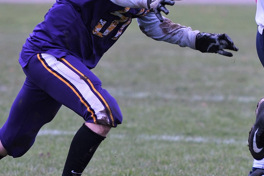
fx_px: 3748
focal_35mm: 511
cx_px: 238
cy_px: 22
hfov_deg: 4.0
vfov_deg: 2.7
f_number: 2.8
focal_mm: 175
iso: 200
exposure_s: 1/1000
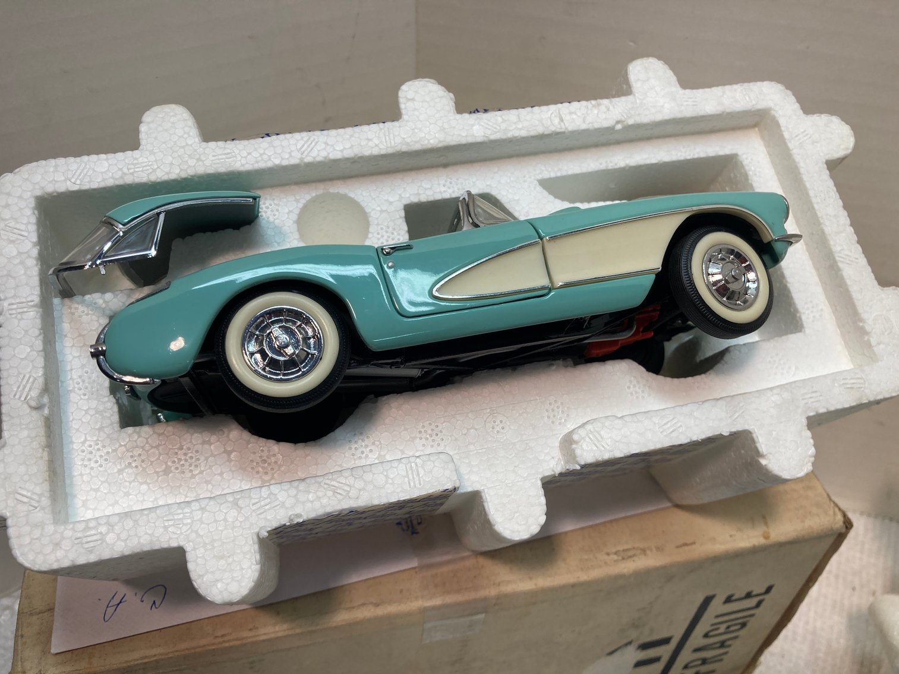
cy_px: 337
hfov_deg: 63.4
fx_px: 727
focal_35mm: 28
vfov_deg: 49.8
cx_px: 450
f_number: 1.8
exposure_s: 1/60
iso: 50
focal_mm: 3.99
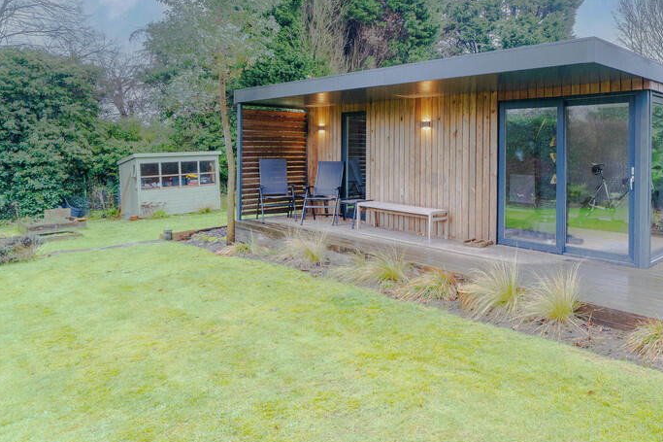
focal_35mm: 24
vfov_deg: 52.2
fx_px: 442
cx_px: 494
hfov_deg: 69.1
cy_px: 151
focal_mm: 16
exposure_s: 1/30
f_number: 4
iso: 500
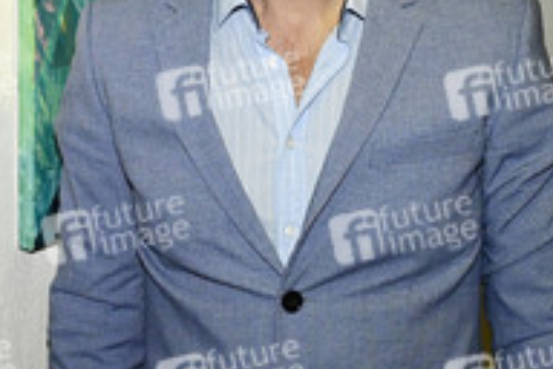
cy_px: 14
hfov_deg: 21.1
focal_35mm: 96
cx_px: 154
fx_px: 1475
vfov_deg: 14.1
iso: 3200
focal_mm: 41
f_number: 9
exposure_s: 1/200
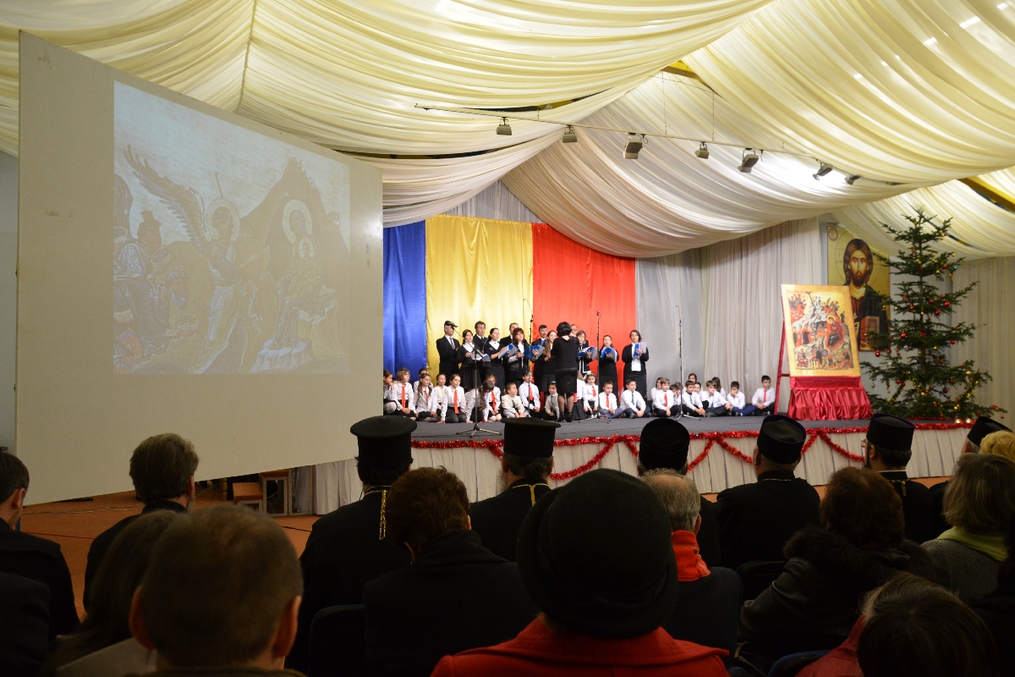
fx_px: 761
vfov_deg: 47.9
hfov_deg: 67.4
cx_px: 508
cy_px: 338
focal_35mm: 27
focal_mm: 18
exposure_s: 1/40
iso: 800
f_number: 3.5
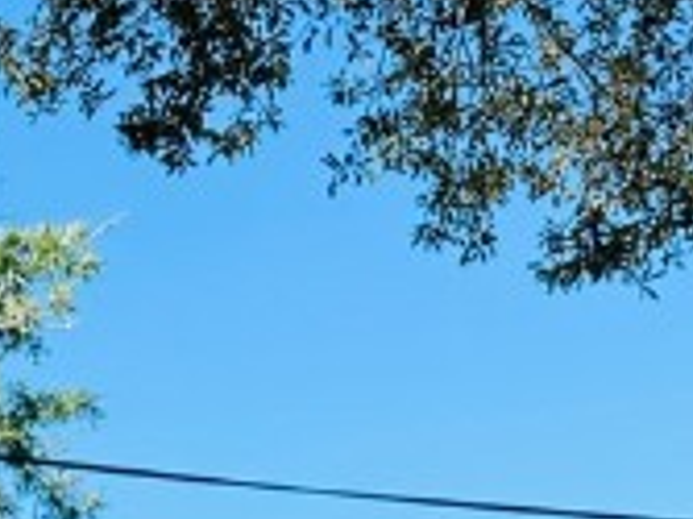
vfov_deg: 8.7
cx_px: -91
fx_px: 2941
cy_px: 1462
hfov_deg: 13.2
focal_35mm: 147
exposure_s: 1/1678
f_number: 1.78
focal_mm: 6.86
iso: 80
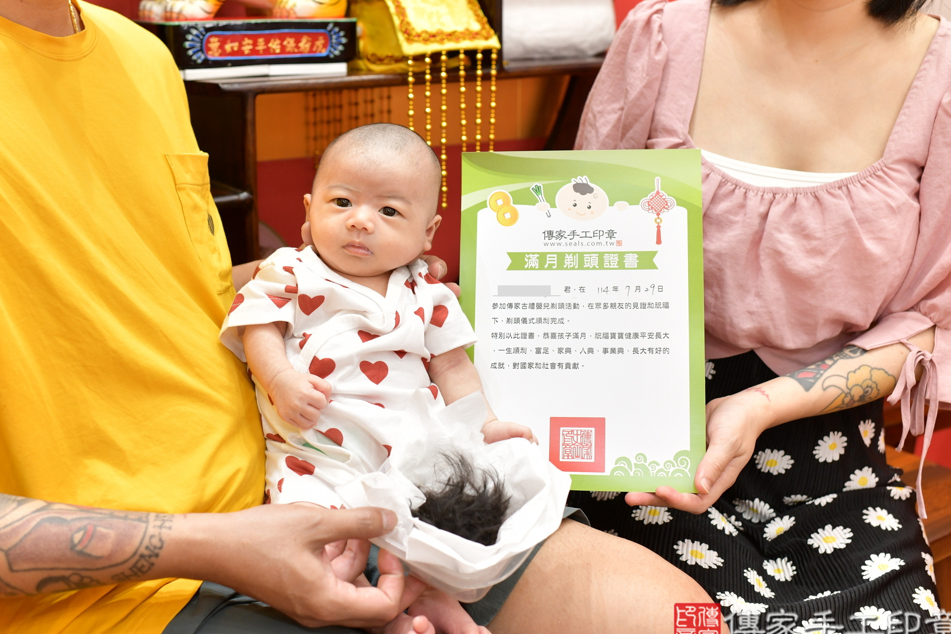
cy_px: 301
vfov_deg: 31.2
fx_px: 1136
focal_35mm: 43
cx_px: 435
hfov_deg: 45.4
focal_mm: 35
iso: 1000
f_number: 4.5
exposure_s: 1/200
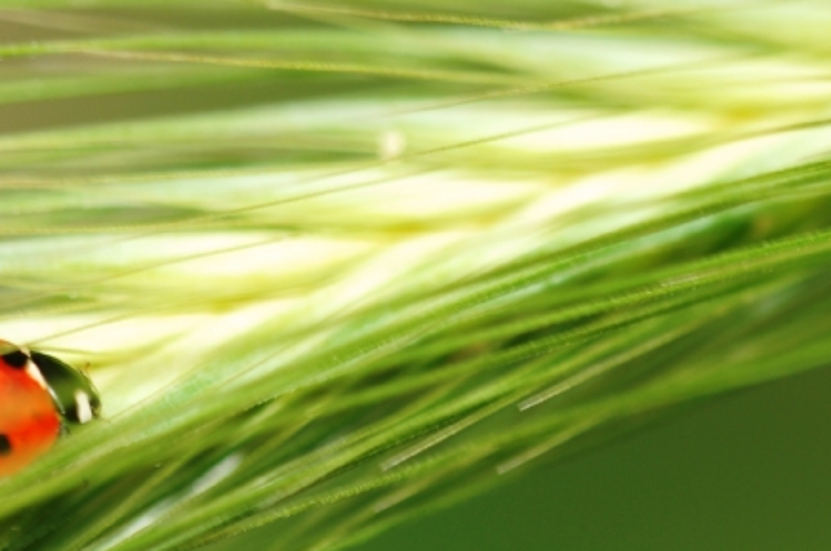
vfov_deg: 2.6
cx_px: 132
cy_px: 404
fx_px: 12189
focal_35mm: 529
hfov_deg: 3.9
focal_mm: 150
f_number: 4.2
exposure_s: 1/80
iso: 100
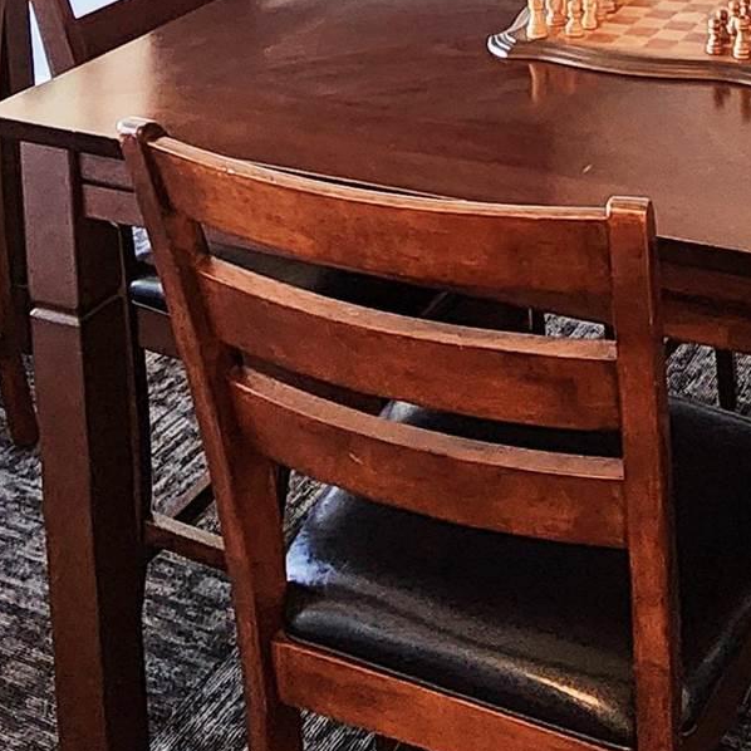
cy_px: -328
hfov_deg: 29.0
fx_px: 1448
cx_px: 437
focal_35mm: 59
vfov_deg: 23.9
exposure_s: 1/60.2
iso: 250
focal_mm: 2.2
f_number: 2.2
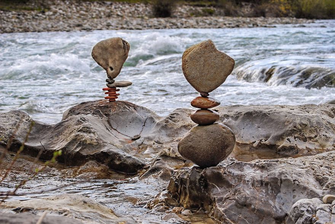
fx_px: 769
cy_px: 112
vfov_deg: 16.6
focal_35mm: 82
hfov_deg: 24.6
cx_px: 168
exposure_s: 1/125
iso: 100
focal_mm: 55
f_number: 5.6
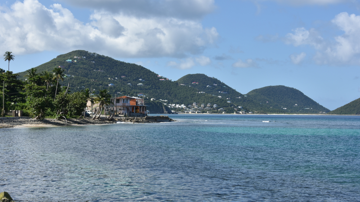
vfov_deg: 18.3
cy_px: 98
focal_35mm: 66
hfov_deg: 31.9
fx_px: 630
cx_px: 180
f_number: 9
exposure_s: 1/320
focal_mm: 62
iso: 100
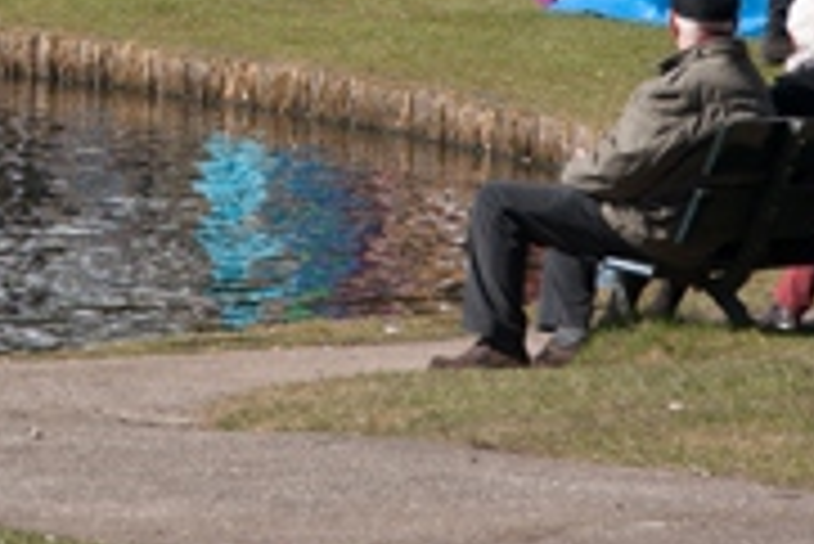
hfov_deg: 6.6
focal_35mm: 310
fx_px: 7023
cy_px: -88
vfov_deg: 4.4
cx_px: 202
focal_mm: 75
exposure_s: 1/250
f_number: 7.1
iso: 100
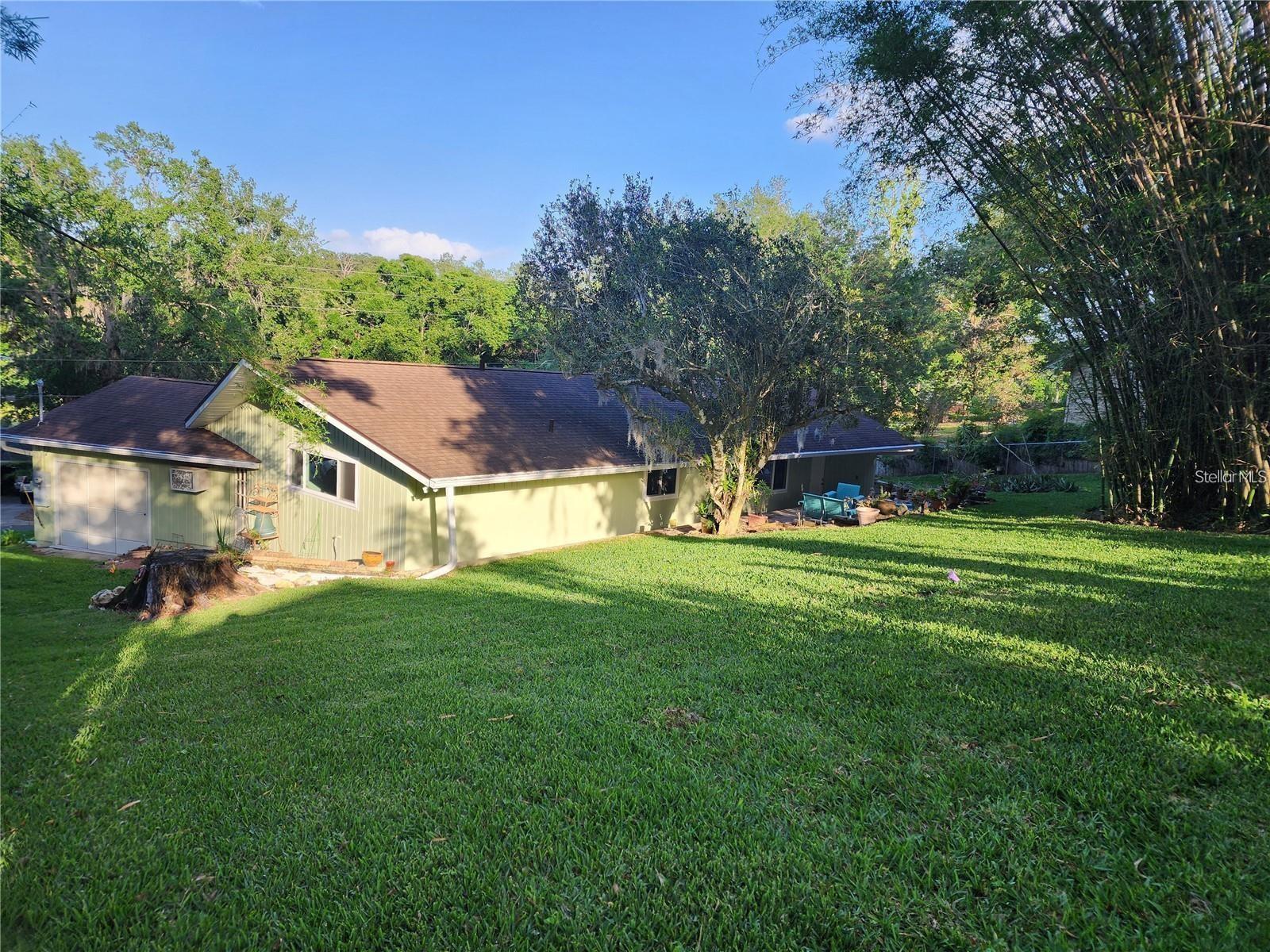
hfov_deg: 73.9
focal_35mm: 23
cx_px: 635
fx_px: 844
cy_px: 476
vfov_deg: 58.9
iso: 12
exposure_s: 1/281
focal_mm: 6.4
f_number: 1.8
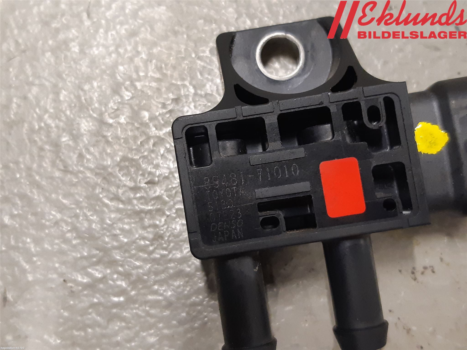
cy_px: 175
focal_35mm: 26
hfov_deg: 67.3
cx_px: 234
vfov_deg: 53.1
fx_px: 351
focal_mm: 3.93
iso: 200
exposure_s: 1/50
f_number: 1.7
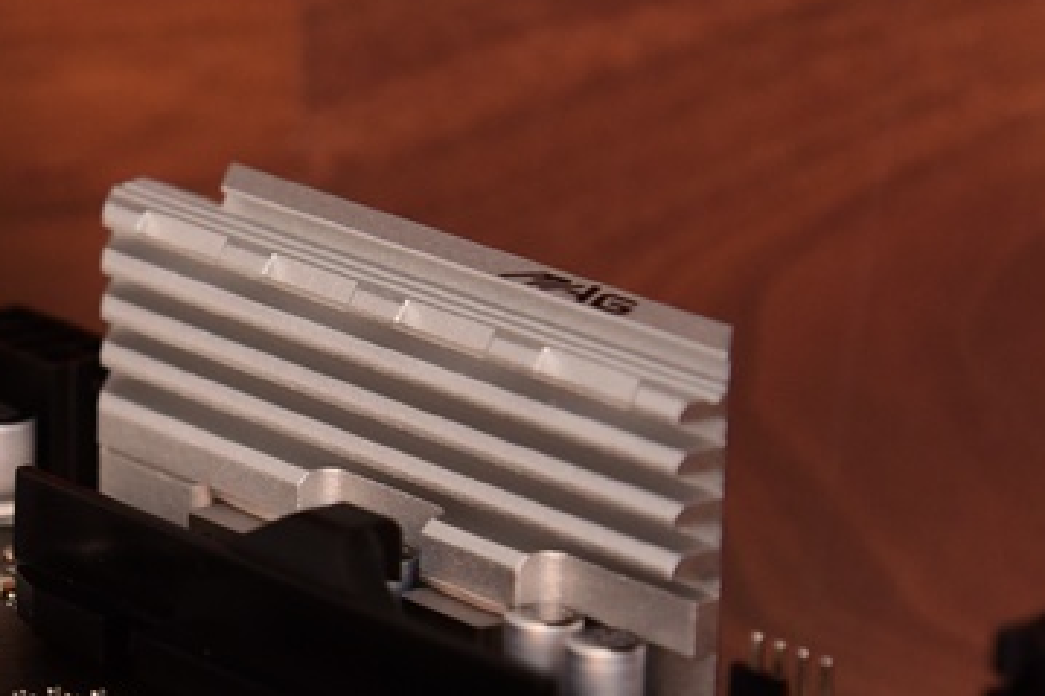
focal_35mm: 271
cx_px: -320
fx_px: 7863
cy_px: 345
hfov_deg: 7.5
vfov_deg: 5.1
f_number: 5.6
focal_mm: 95
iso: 1600
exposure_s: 1/60
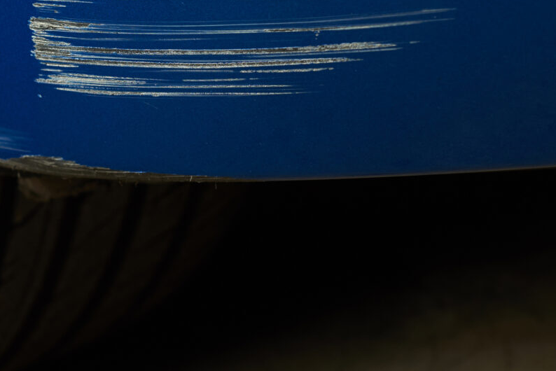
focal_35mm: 129
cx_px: -51
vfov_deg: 10.6
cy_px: 49
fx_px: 1993
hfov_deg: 15.5
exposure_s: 1/160
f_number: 8
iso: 200
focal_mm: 50
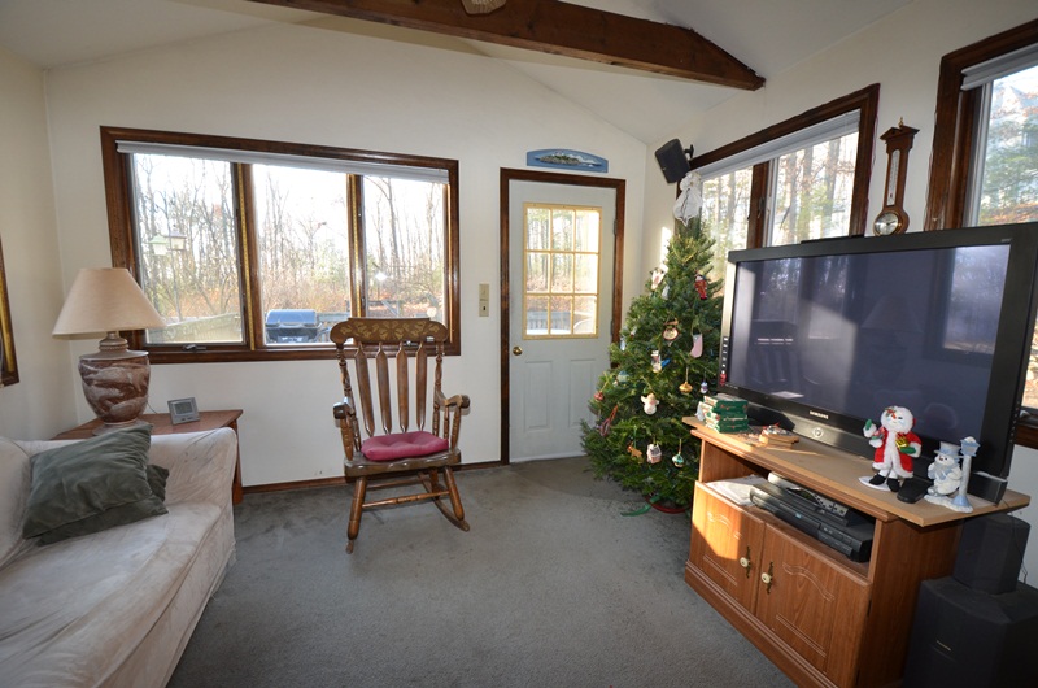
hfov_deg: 100.5
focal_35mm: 15
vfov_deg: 77.1
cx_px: 519
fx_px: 432
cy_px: 344
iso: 450
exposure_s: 1/60
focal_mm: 10
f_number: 4
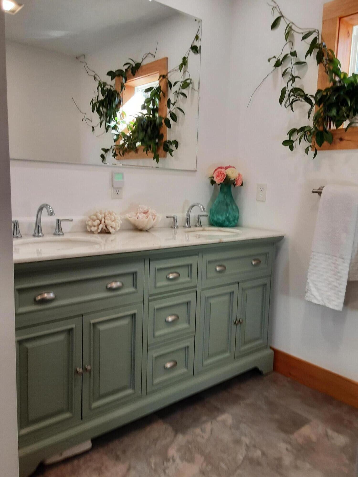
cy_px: 238
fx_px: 372
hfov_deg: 51.4
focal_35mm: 27
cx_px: 179
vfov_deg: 65.3
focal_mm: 2.91
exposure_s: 1/60
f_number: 1.9
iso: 40
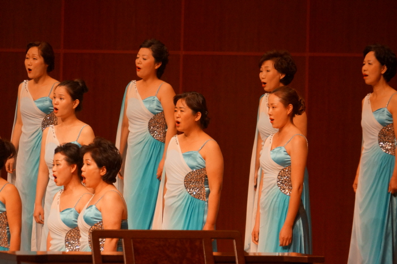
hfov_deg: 6.9
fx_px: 3304
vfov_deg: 4.6
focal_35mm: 300
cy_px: 132
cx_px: 198
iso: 2000
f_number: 6.3
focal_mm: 200
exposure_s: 1/320
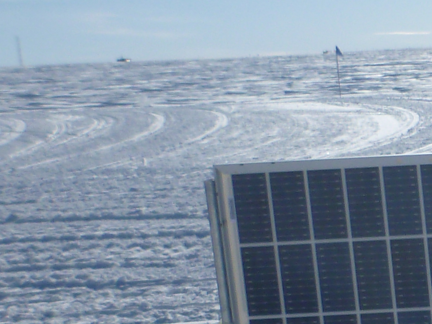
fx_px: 1410
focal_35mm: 113
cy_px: 356
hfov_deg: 15.1
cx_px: 777
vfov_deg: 12.9
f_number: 10
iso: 100
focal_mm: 4.9
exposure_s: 1/400
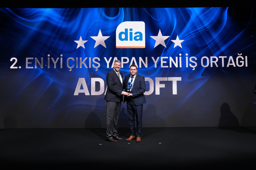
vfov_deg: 45.0
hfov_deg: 63.7
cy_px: 86
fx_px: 206
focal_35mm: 29
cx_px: 126
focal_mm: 18.7
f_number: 6.4
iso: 1600
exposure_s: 1/160
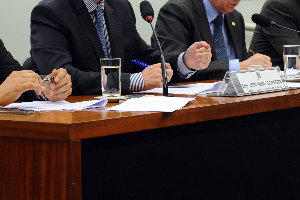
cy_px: 21
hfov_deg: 14.1
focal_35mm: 146
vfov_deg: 9.3
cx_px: 120
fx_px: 1216
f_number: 6.3
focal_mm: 78
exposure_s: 1/125
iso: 1600
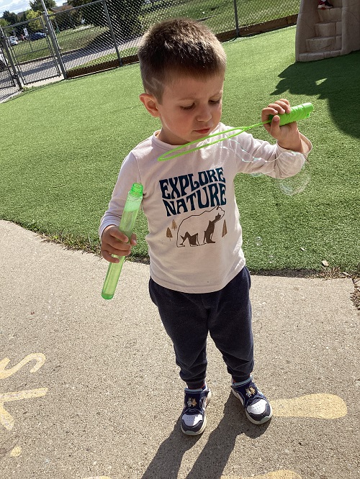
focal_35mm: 31
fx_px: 430
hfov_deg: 45.5
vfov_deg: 58.3
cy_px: 240
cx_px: 180
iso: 25
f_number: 2.4
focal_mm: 3.3
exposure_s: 1/1253
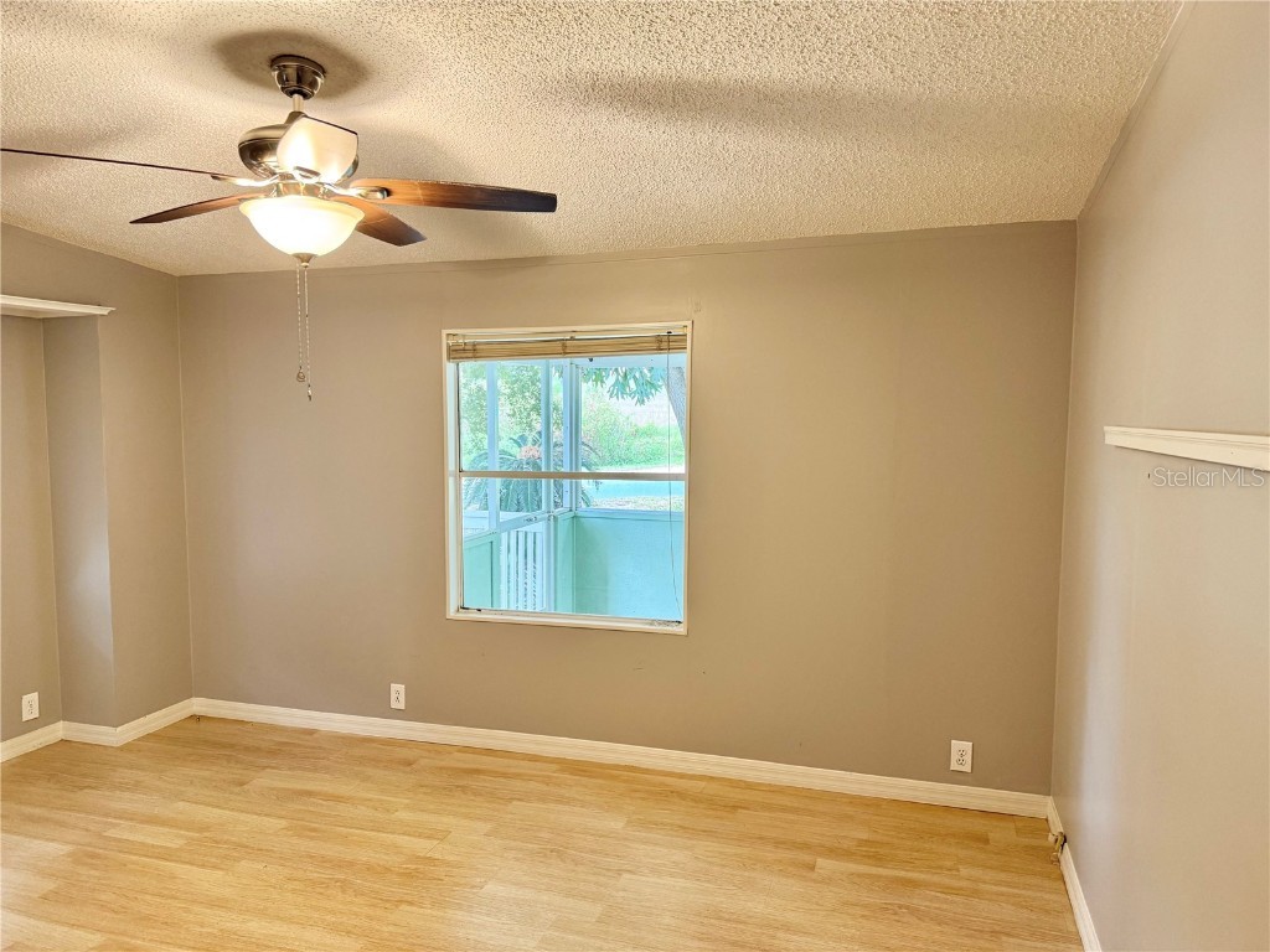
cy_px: 476
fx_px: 881
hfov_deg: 71.6
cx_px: 635
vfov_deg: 56.8
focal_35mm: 24
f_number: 1.78
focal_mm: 6.76
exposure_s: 1/60
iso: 250
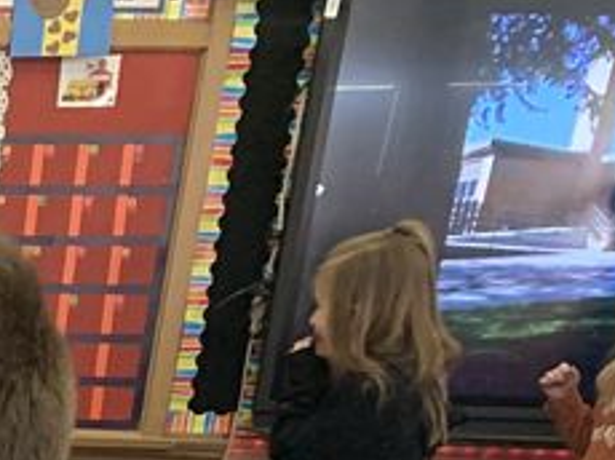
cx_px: -733
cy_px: 957
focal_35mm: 116
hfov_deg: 13.6
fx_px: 2059
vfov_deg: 11.4
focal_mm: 4.25
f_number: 1.8
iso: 320
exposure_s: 1/40
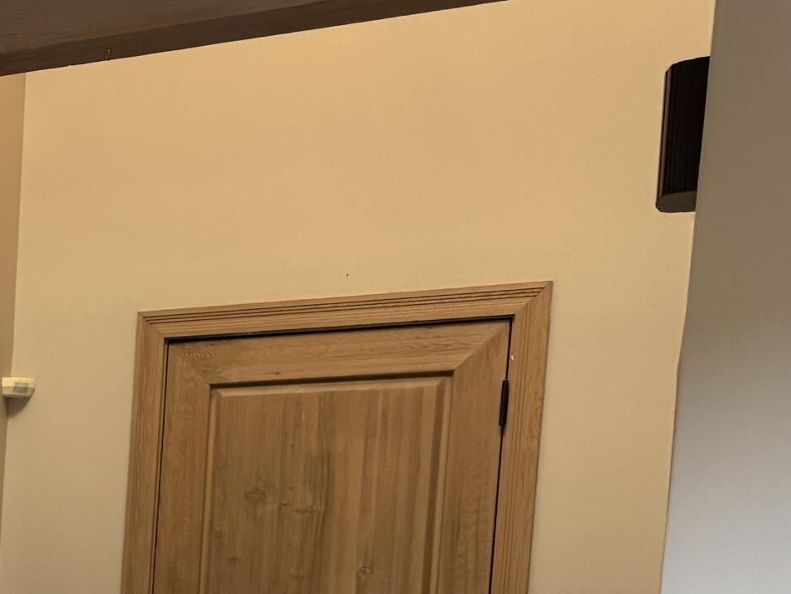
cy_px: 819
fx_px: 1737
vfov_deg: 17.9
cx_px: -461
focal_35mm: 76
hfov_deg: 20.9
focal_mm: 6.76
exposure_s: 1/60
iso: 125
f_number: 1.78
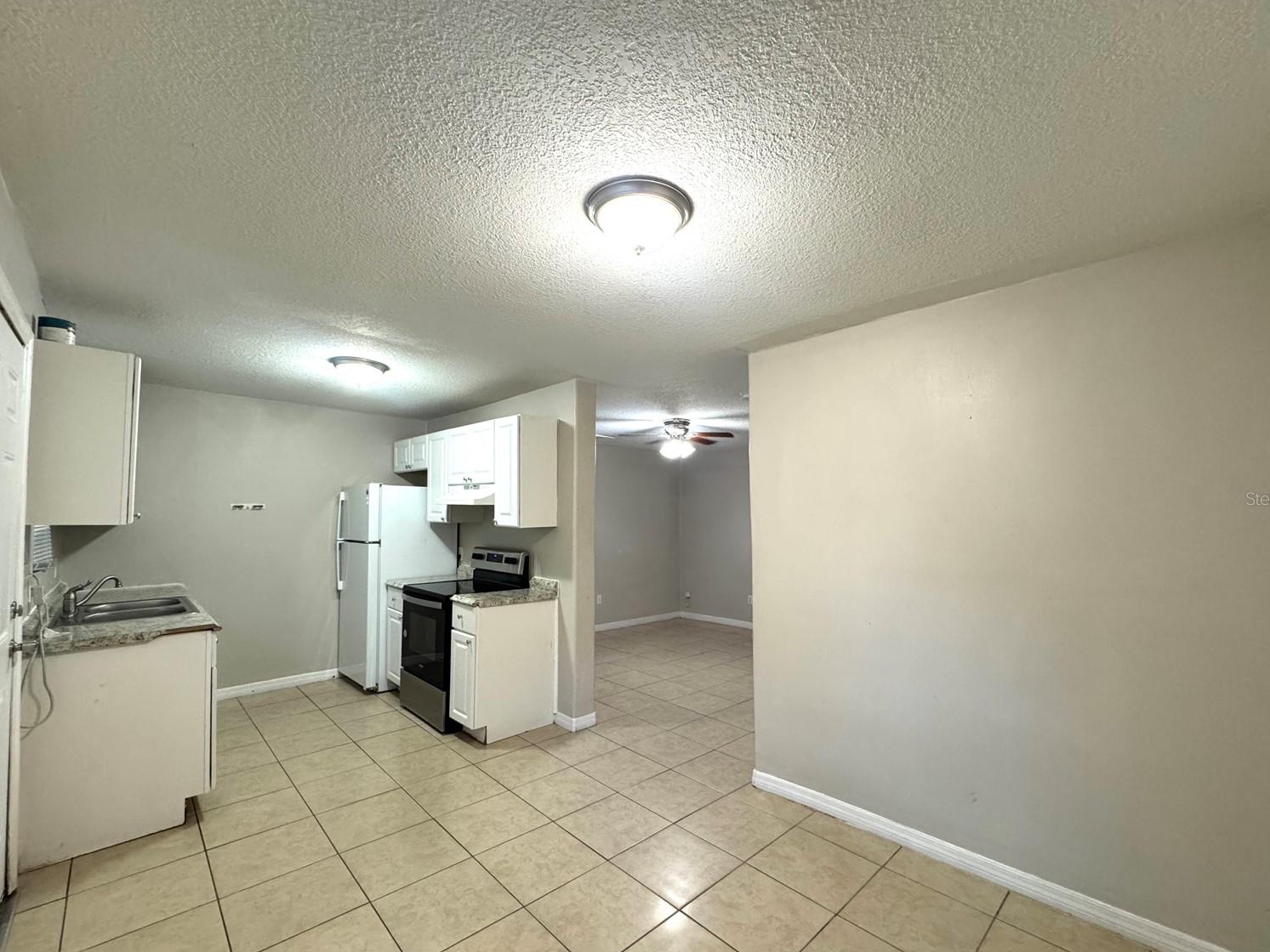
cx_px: 646
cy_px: 498
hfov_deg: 98.2
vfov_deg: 81.7
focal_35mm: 15
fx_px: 550
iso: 320
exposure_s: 1/60
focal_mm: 2.22
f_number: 2.2
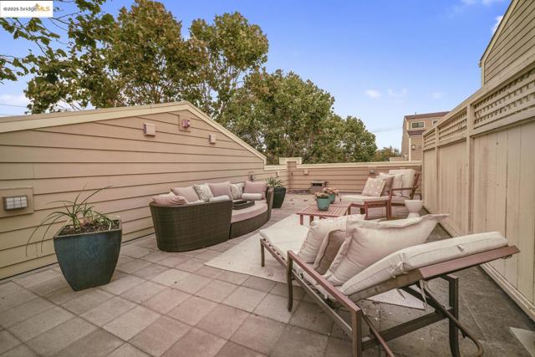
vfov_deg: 77.4
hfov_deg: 100.4
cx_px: 268
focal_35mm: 15
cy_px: 178
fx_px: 223
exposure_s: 2
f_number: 8
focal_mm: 10
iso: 100
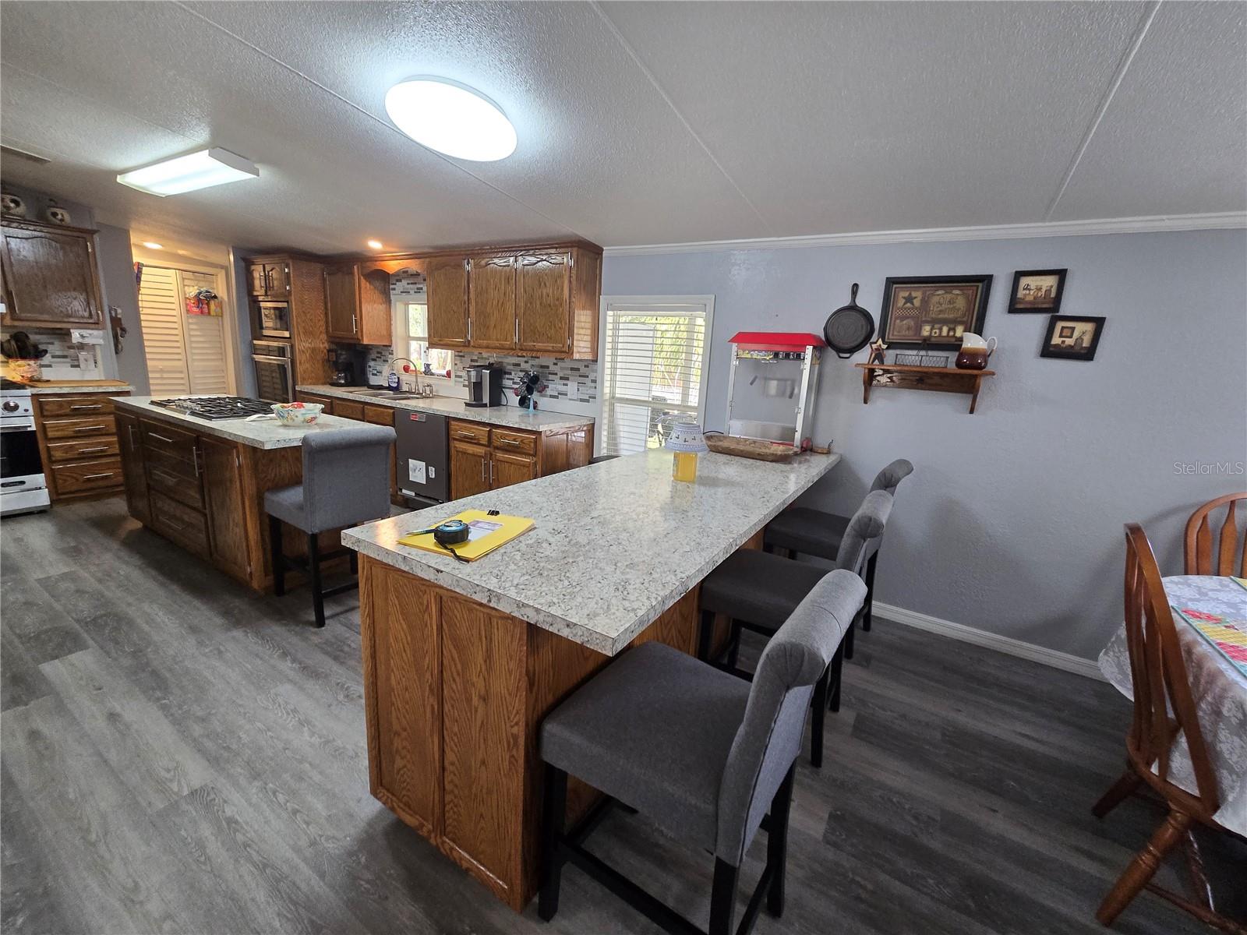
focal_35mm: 13
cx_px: 624
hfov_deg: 106.2
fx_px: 468
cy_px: 468
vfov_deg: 89.9
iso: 200
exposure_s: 1/60
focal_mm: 2.2
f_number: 2.2
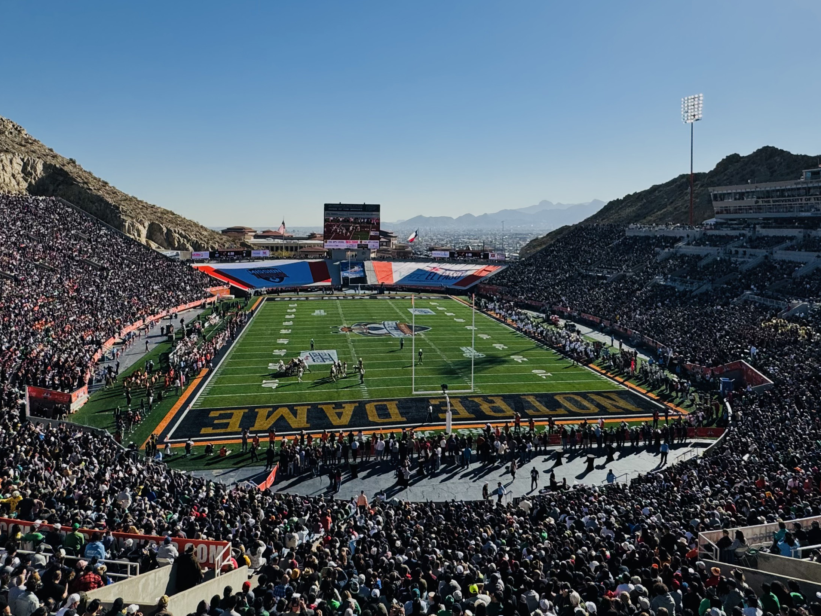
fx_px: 498
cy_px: 180
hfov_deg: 78.8
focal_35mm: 21
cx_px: 446
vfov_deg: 61.1
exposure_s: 1/3717
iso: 50
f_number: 2.2
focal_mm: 2.22
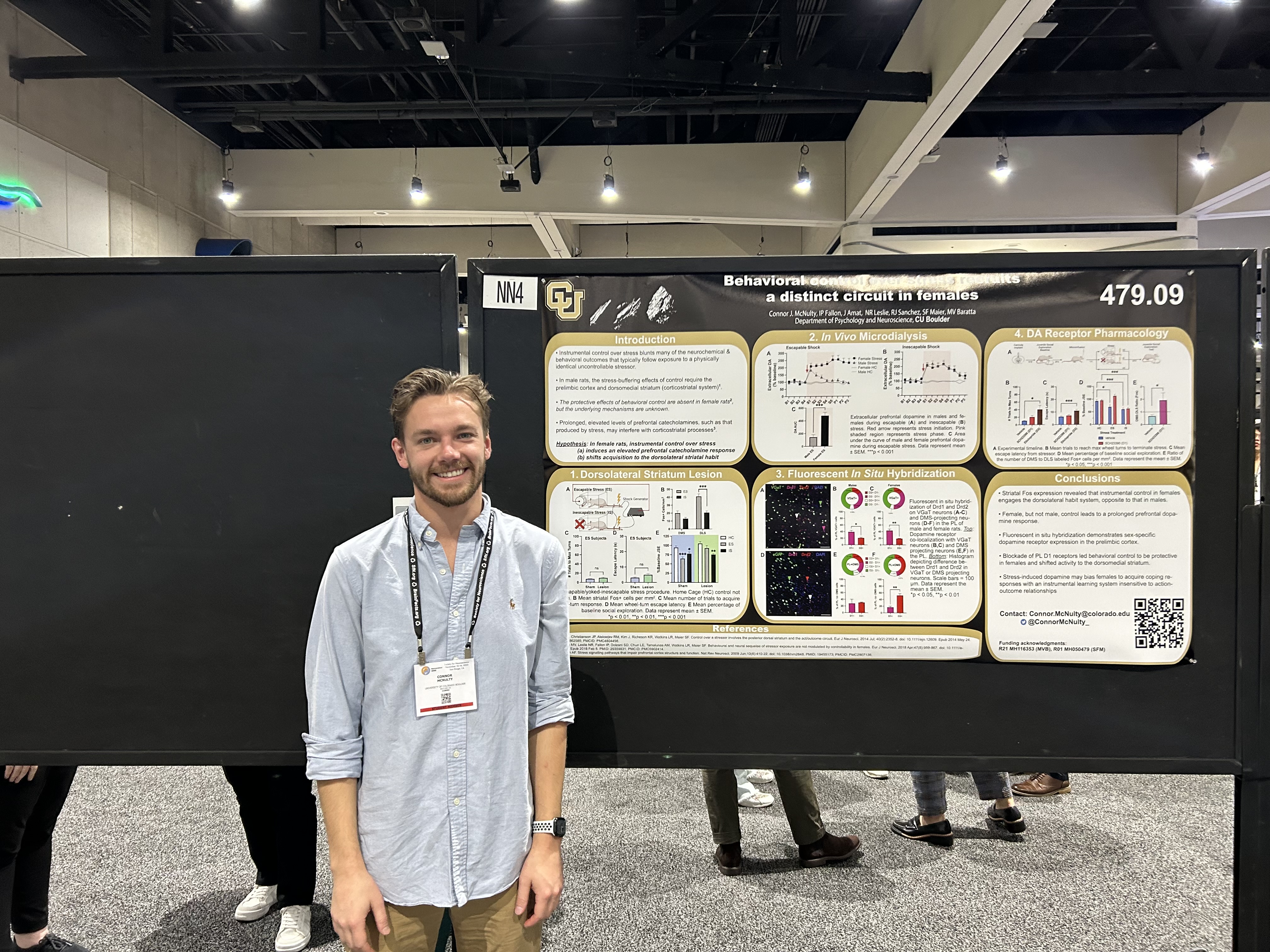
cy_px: 476
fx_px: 954
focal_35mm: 26
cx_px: 635
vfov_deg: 53.1
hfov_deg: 67.3
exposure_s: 1/60
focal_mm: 5.7
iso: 250
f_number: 1.5
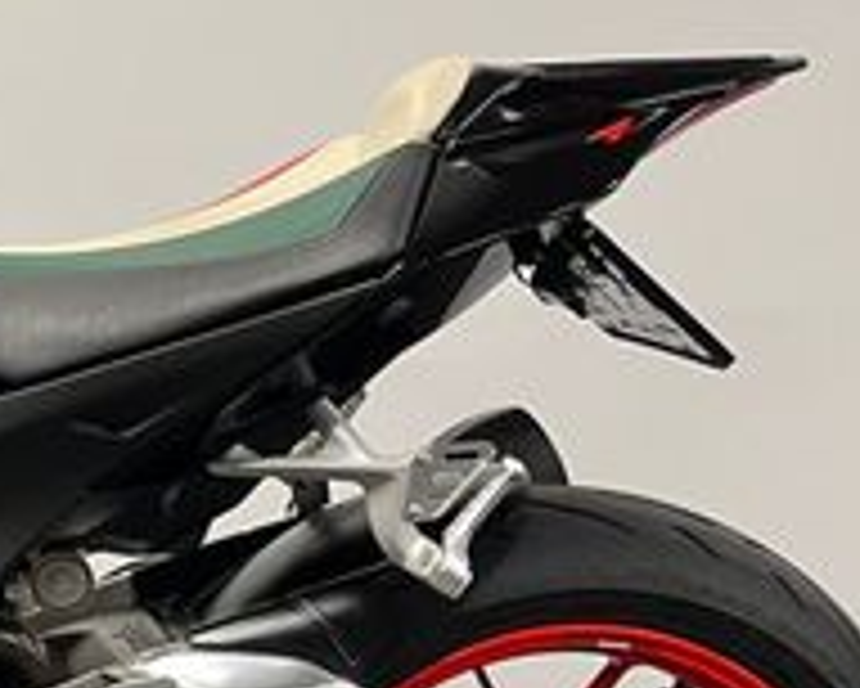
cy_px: 558
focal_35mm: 85
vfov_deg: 17.9
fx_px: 2165
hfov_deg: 20.2
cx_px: -320
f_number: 1.6
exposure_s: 1/50
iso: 125
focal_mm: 5.1
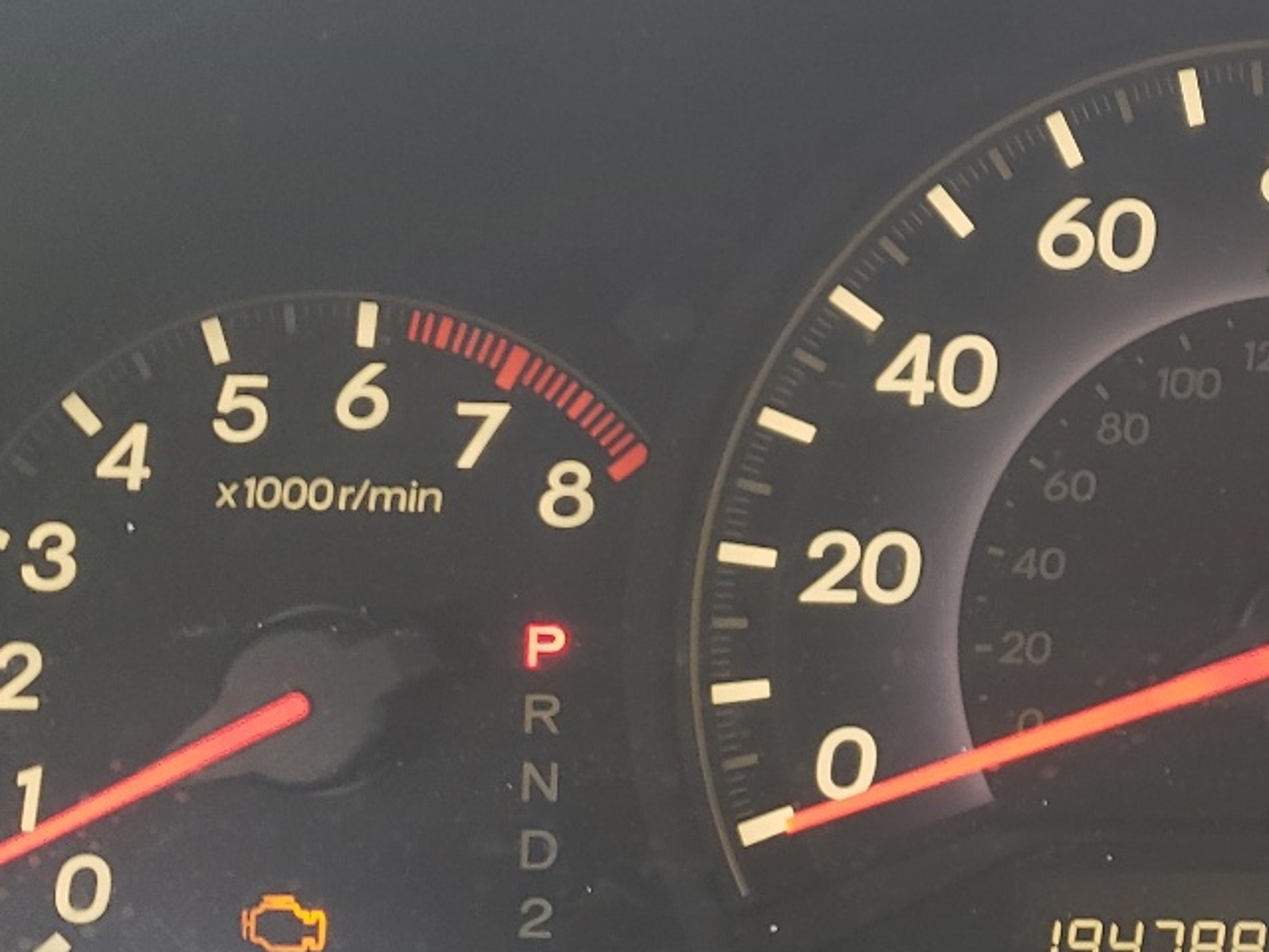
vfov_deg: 22.6
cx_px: 1319
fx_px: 2383
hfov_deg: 27.8
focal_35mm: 65
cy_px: 456
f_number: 1.5
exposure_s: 1/60.2
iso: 61
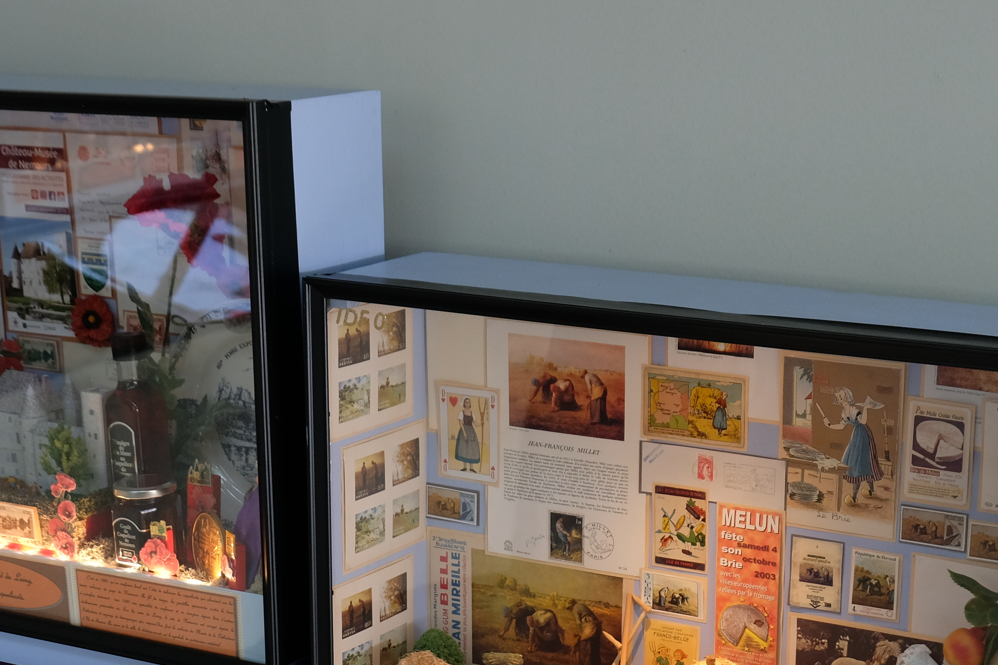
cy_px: 533
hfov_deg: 27.3
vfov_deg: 18.3
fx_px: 2051
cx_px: 552
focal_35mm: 74
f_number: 4
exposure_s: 1/60
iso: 640
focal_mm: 22.4
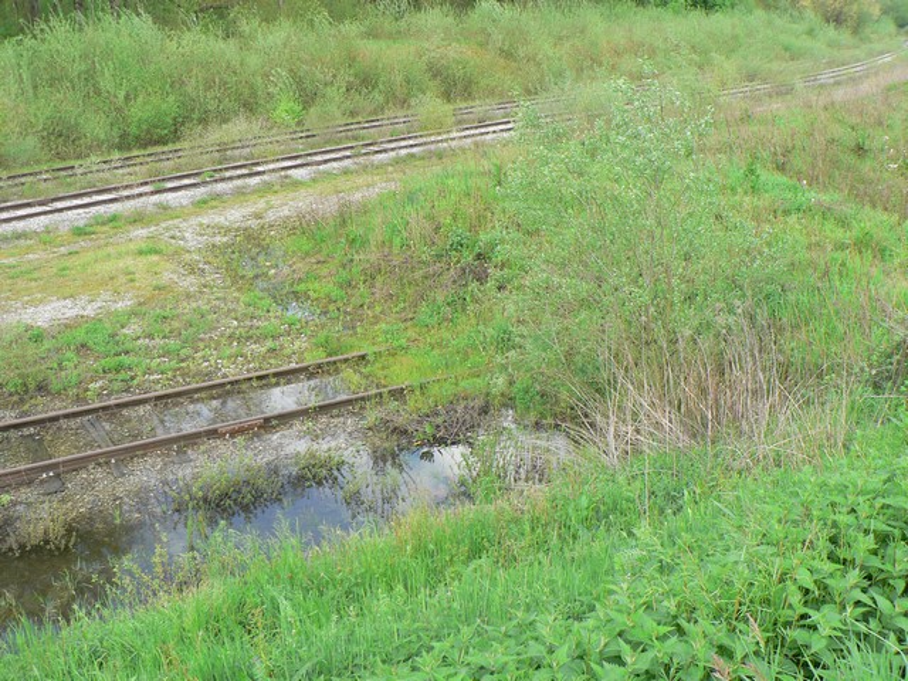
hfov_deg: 51.4
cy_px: 340
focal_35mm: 36
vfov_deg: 39.7
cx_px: 454
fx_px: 944
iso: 80
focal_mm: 6
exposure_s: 1/100
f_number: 3.6
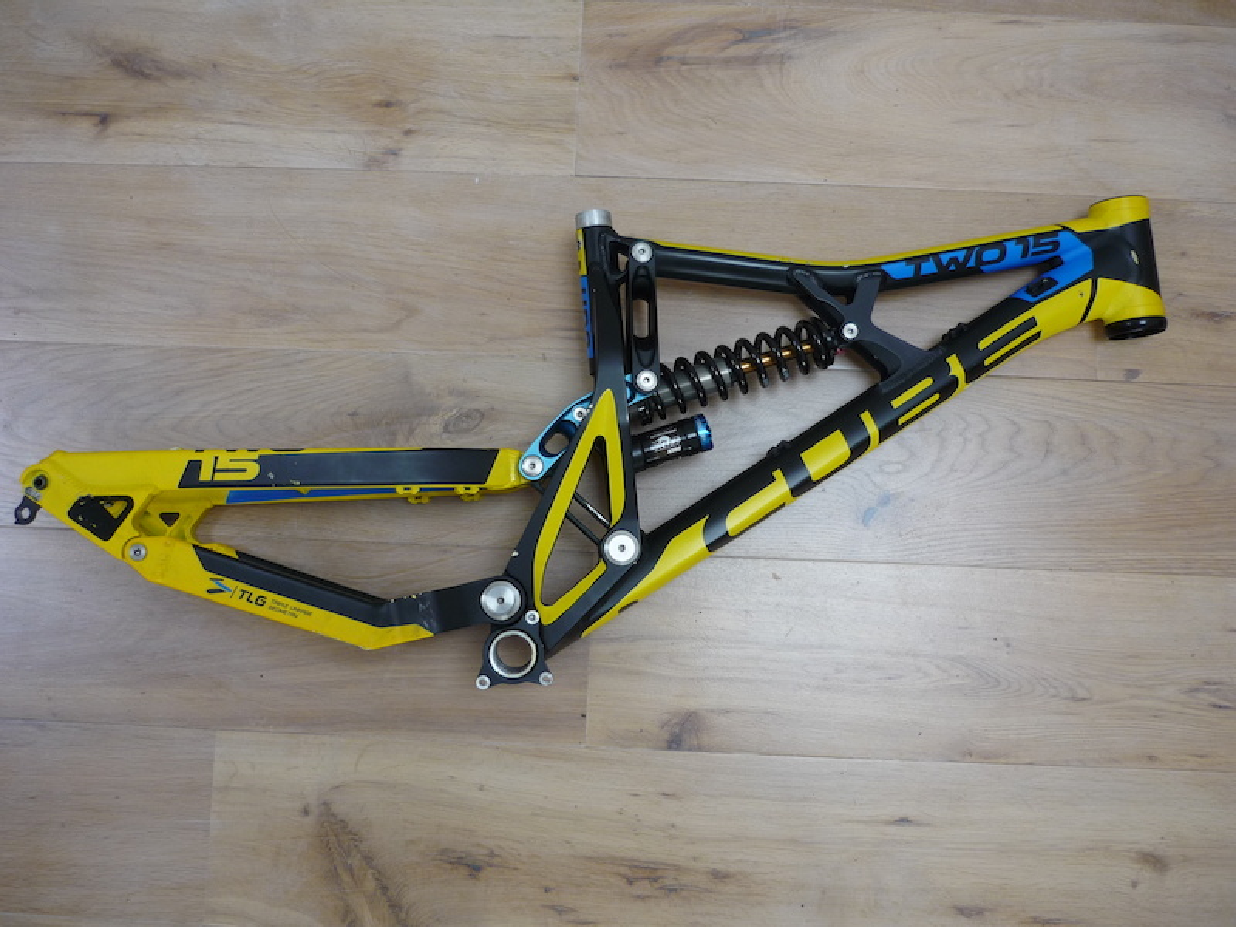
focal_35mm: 33
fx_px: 1178
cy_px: 464
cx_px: 618
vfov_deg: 42.9
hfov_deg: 55.4
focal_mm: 5.5
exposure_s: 1/50
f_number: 2.8
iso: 100
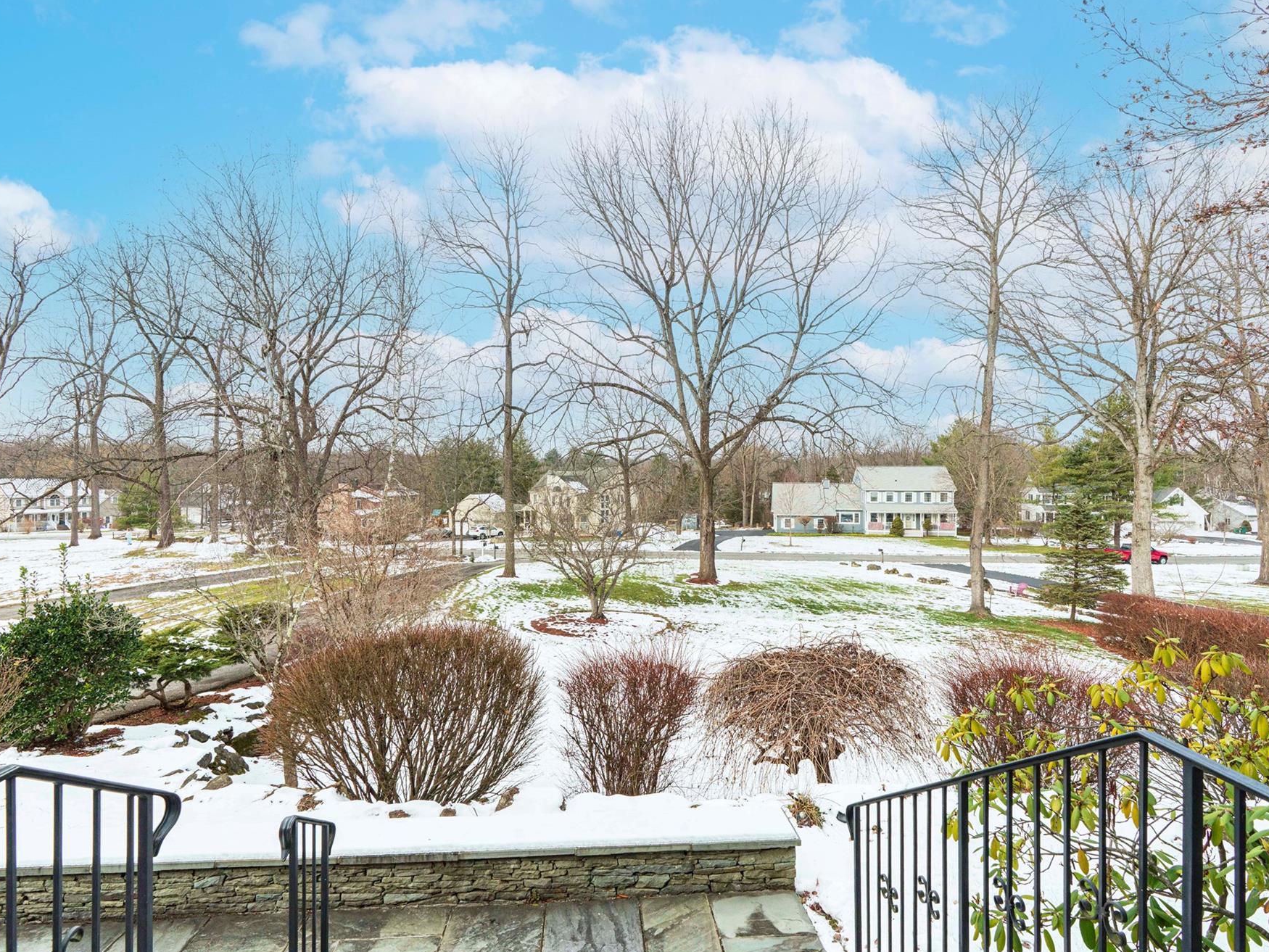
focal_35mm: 18
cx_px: 628
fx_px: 660
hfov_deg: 87.7
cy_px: 482
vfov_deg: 71.6
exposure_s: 1/400
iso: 400
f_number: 9
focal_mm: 16
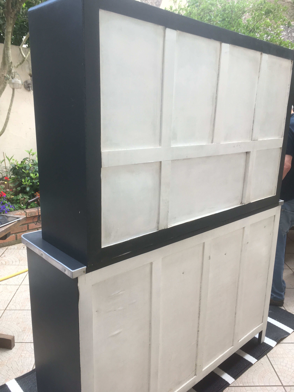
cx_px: 147
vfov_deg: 61.7
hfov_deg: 48.2
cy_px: 196
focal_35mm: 29
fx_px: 328
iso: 25
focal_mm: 4.15
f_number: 2.2
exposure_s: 1/100
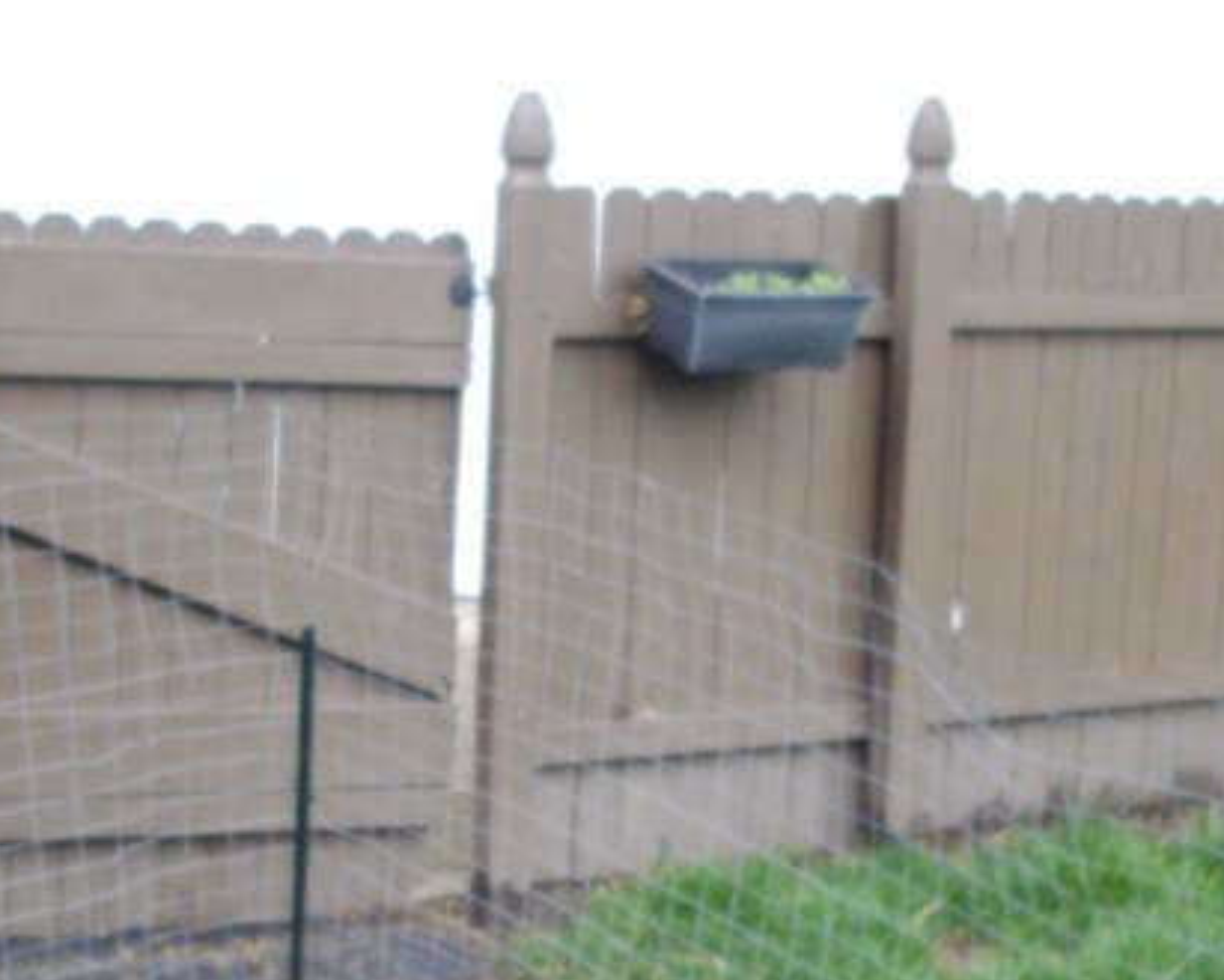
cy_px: 652
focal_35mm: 90
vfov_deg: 17.0
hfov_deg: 21.2
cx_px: 494
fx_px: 3261
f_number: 2.8
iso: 160
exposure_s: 1/125
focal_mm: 6.2
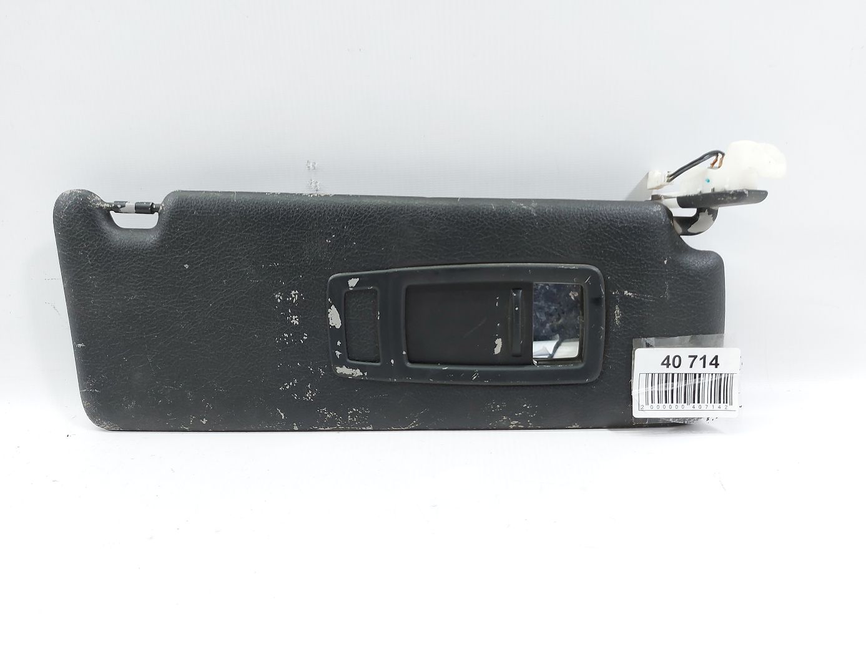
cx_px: 433
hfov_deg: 71.6
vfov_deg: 56.8
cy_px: 324
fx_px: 600
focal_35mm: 24
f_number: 1.8
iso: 80
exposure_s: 1/50
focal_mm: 5.23
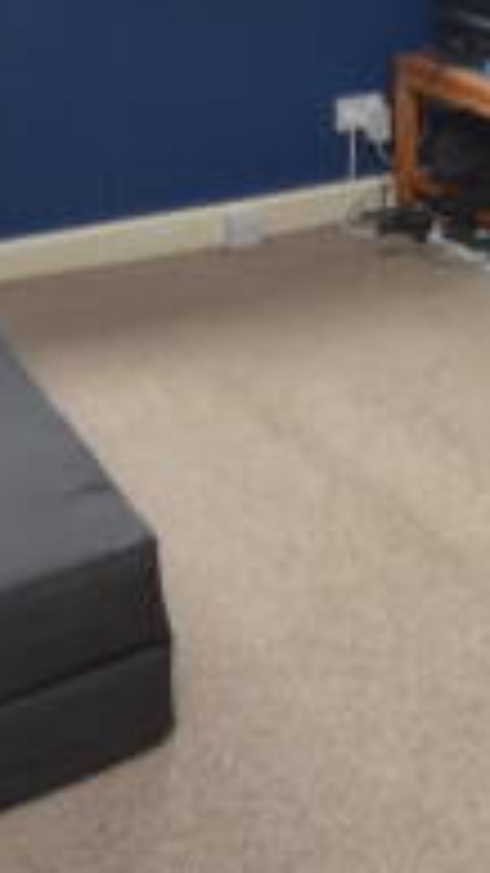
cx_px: 492
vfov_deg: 36.5
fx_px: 1225
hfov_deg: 21.8
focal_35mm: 53
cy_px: 74
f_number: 4
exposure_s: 1/60
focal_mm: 10
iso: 360
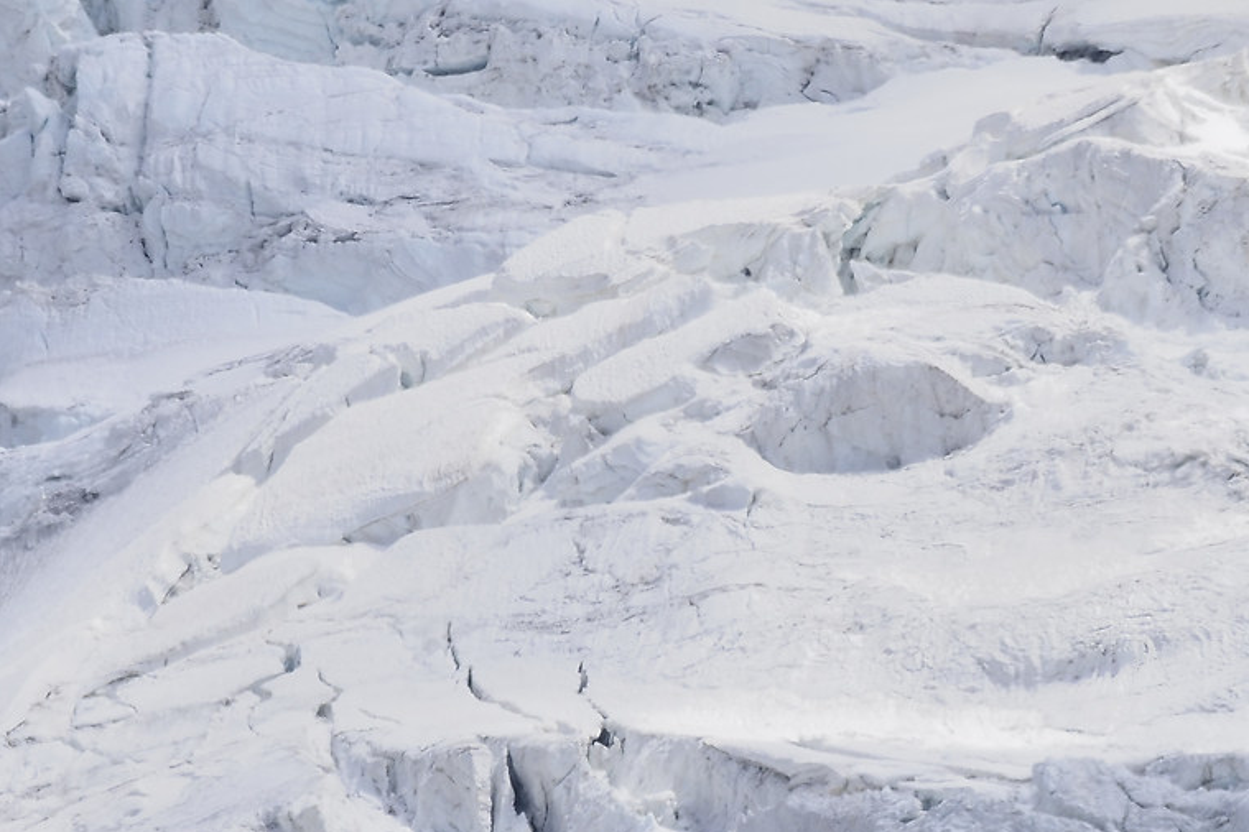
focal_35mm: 1186
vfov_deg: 1.2
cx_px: 736
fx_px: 41144
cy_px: 658
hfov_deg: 1.7
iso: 100
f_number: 8
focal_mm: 250
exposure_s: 1/500
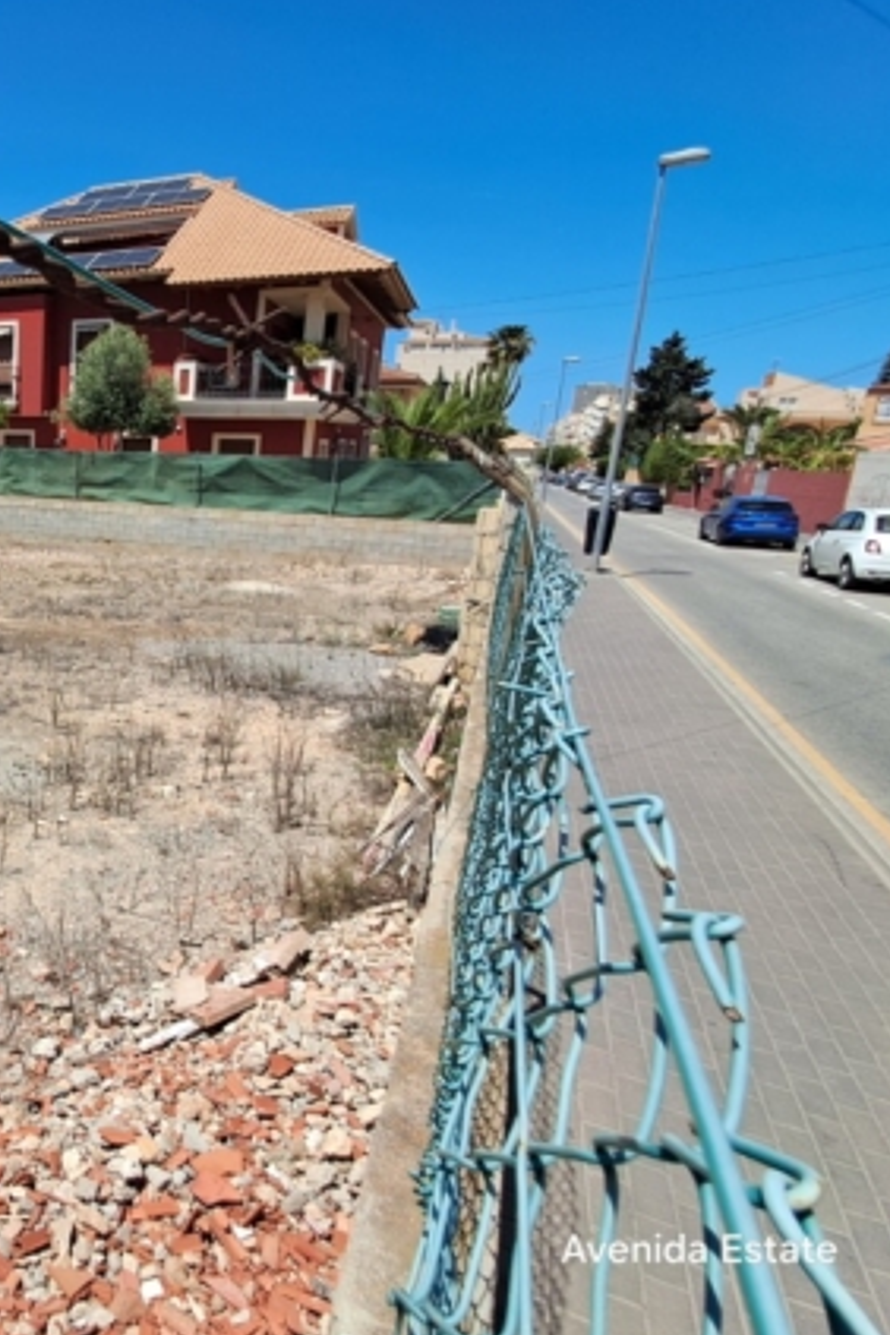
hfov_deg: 46.3
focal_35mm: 23
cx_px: 3
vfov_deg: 76.1
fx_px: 853
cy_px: 675
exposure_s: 1/1466
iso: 40
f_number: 2.2
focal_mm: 1.64
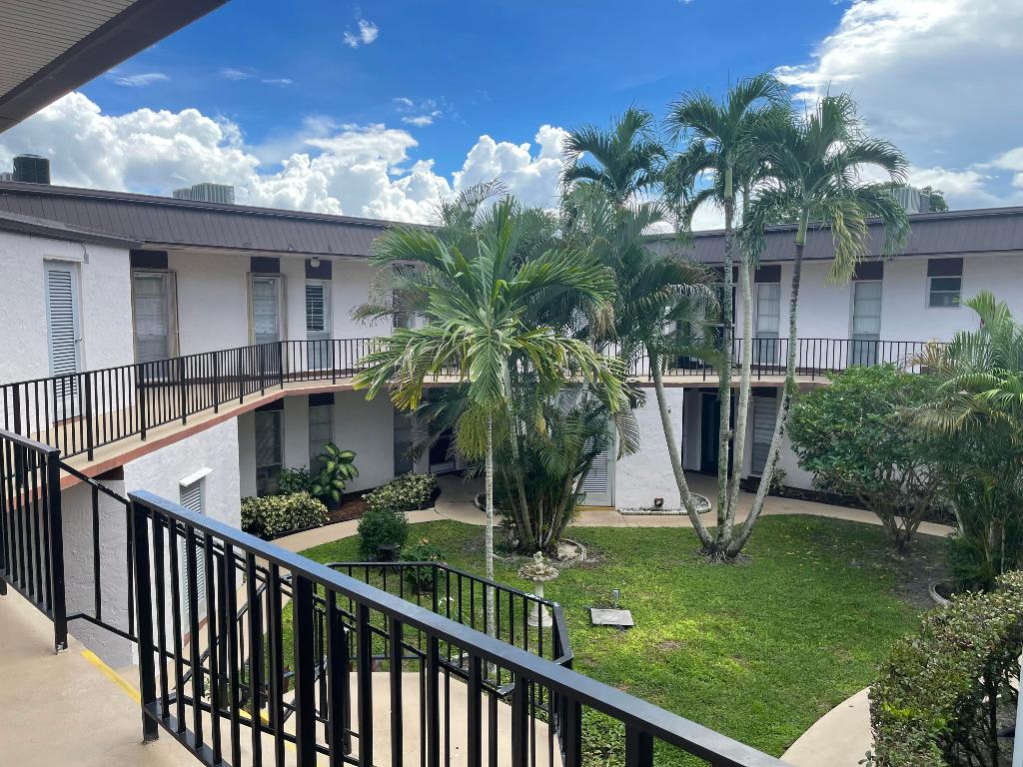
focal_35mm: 25
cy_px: 384
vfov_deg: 54.9
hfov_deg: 69.4
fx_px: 739
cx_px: 512
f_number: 1.6
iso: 32
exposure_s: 1/1140
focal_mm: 5.1
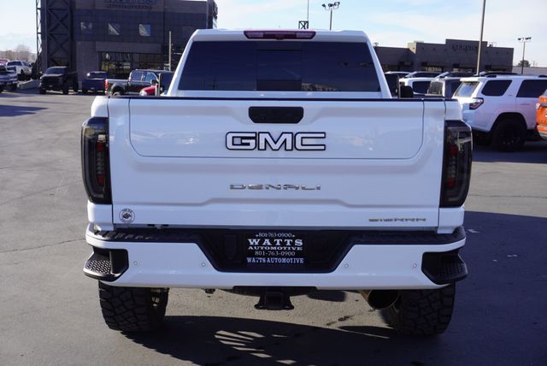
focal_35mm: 42
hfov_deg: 46.4
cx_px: 274
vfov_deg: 32.0
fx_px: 639
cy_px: 183
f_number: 9
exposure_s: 1/100
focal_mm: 28
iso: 100
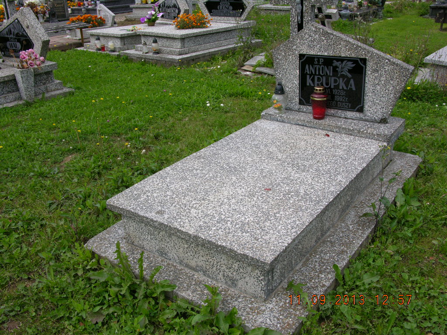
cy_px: 168
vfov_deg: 40.7
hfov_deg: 52.6
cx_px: 224
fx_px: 452
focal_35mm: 35
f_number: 5.6
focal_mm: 8.9
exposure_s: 1/175
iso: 50
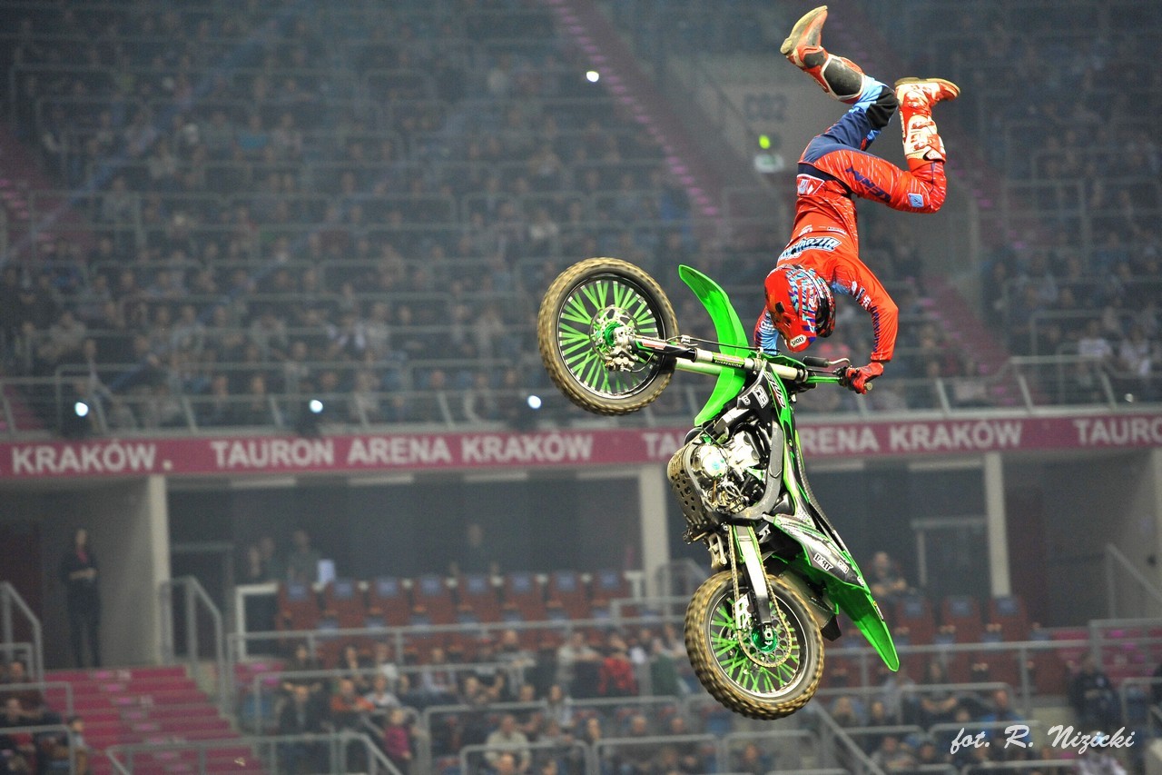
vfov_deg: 7.4
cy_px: 388
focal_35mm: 185
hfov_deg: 11.1
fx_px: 5970
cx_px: 581
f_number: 3.2
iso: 3200
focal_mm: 185
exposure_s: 1/640
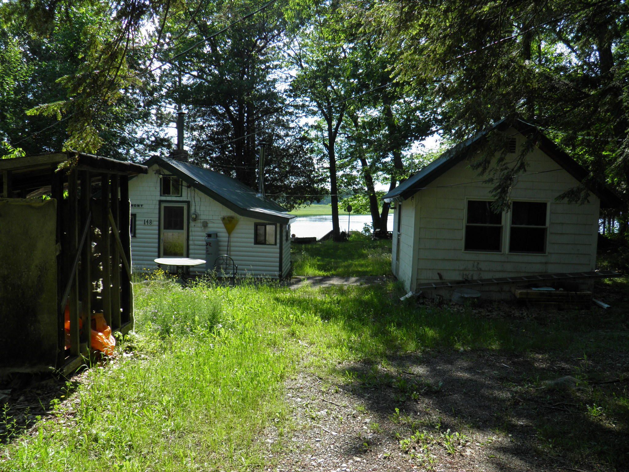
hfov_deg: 63.4
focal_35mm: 28
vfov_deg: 49.7
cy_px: 236
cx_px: 314
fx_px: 509
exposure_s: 1/500
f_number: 2.8
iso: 50
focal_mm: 4.9
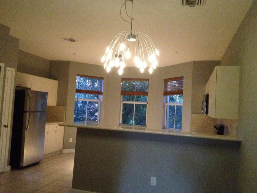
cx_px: 128
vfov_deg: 40.7
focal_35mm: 35
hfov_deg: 52.6
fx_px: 260
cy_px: 96
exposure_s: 1/15
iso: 800
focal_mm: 4.28
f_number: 2.4
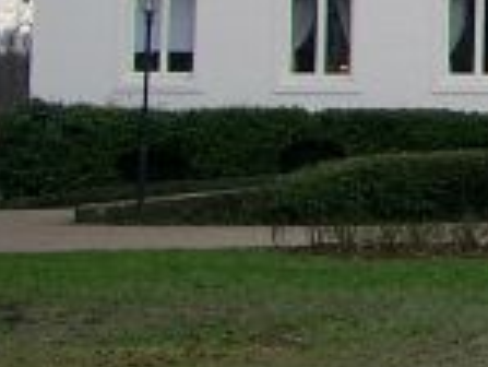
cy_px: -285
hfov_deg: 9.2
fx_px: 2794
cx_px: 1061
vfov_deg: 7.3
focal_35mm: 198
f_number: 2.8
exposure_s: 1/82.9
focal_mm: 7.69
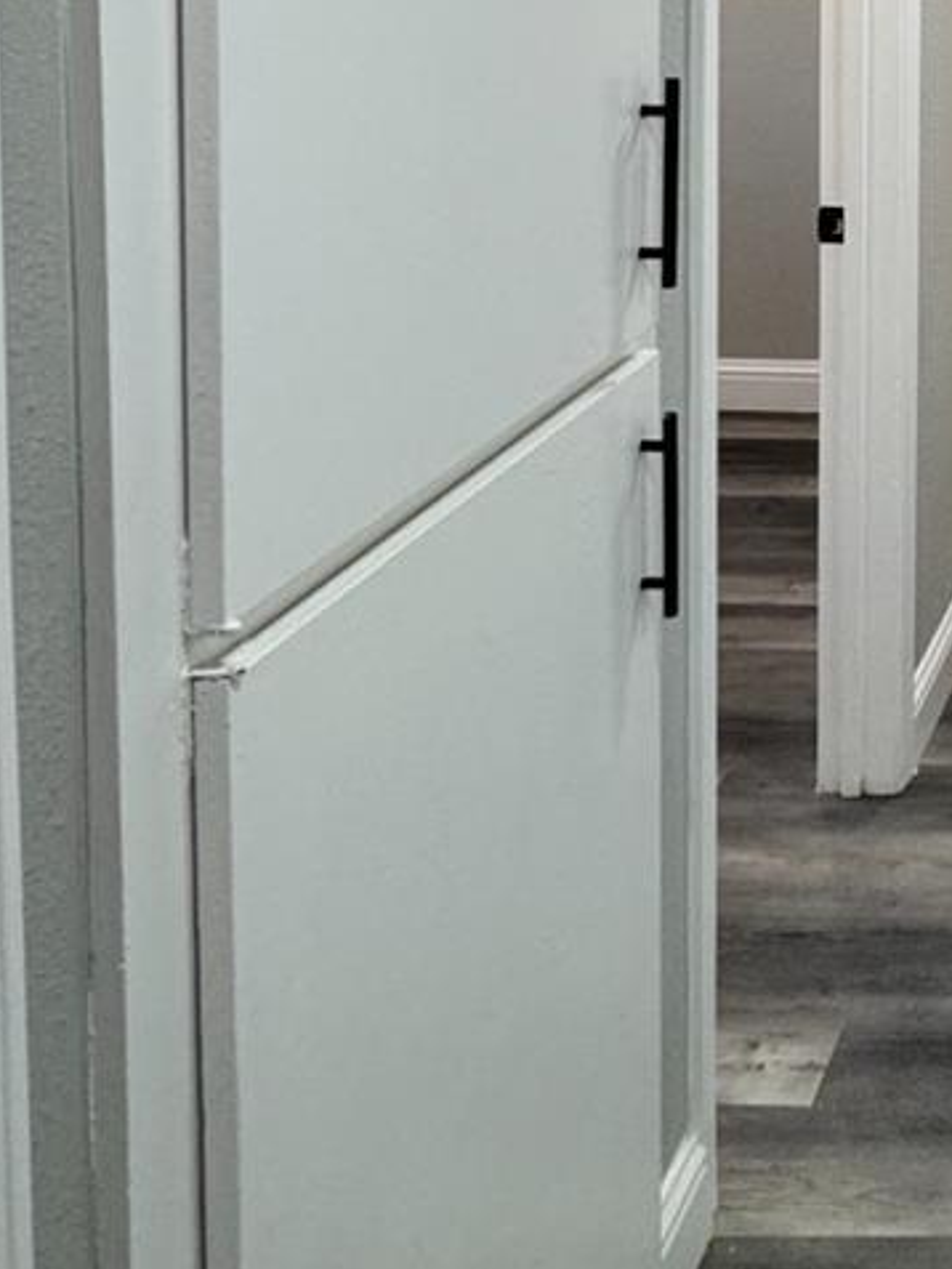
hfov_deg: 26.1
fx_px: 1613
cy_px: -35
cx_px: 1350
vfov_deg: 37.7
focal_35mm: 44
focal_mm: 2.22
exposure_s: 1/120
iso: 160
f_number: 2.2
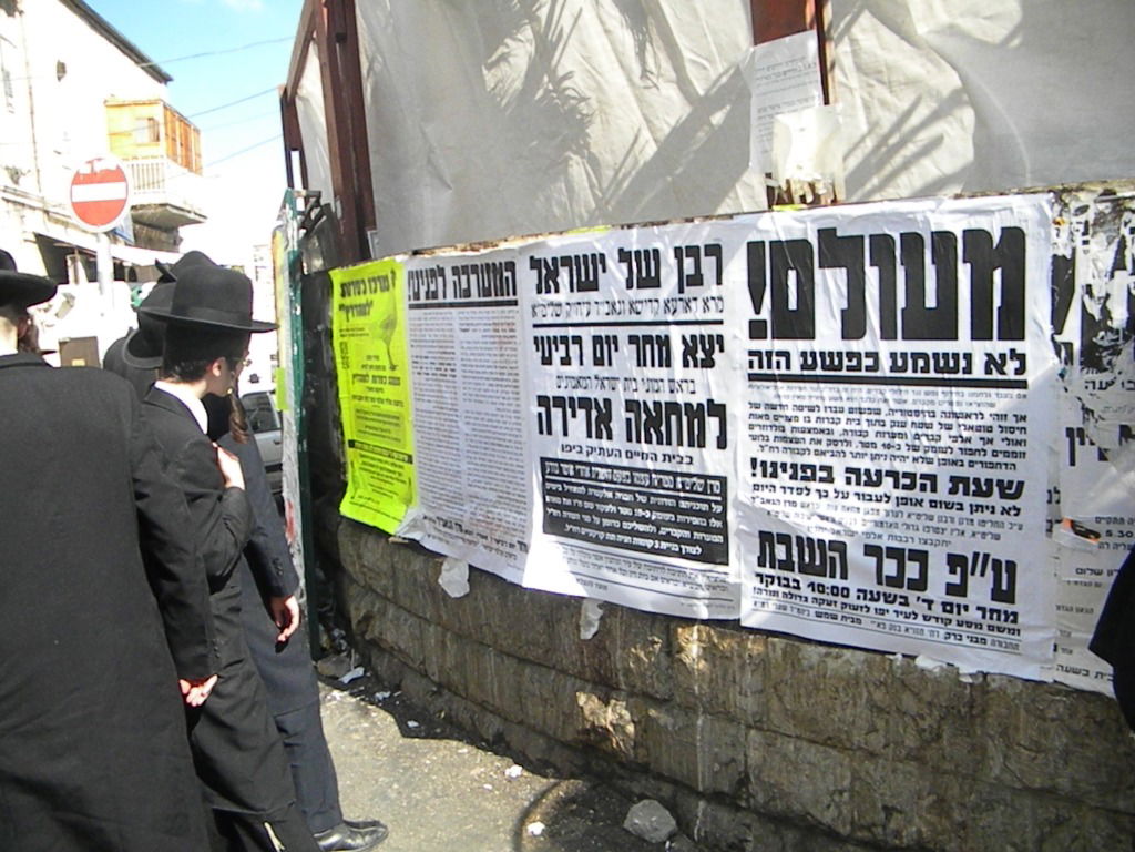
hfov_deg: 63.4
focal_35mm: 28
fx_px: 918
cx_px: 568
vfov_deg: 49.7
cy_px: 426
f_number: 7
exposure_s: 1/1000
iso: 720
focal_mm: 5
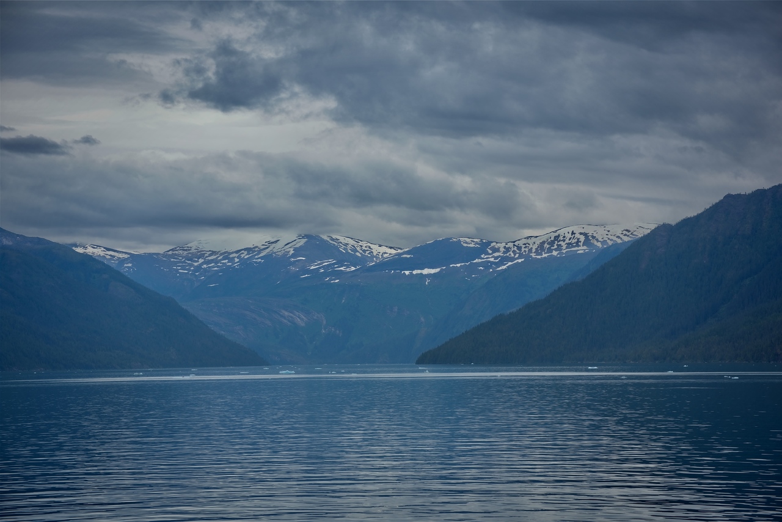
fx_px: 2520
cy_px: 261
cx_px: 391
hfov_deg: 17.6
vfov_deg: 11.8
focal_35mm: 116
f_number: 9
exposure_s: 1/320
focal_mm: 116
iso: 100
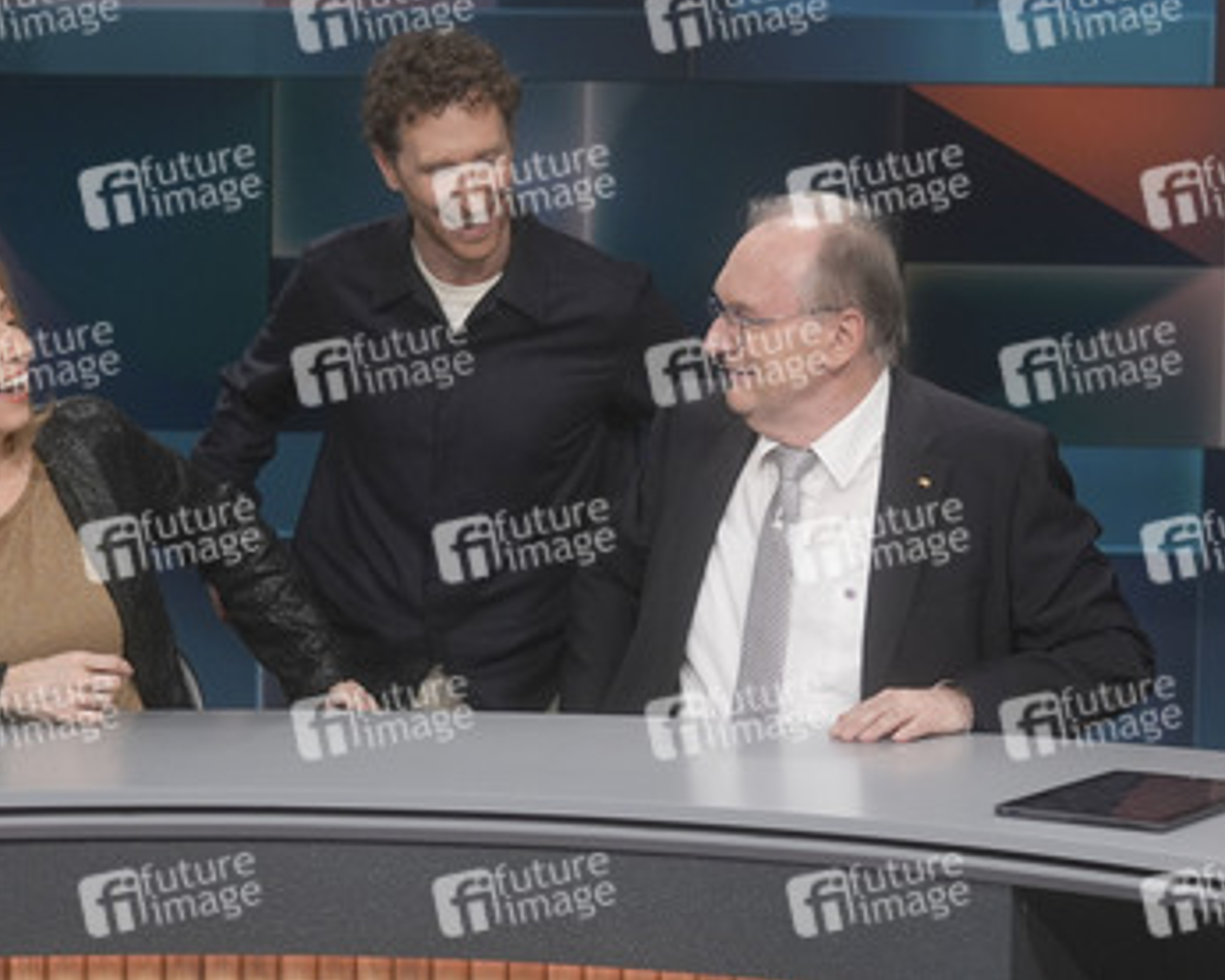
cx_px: 430
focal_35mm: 55
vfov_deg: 27.6
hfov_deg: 33.9
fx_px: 1995
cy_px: 453
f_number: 2.2
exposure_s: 1/400
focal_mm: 30
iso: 640
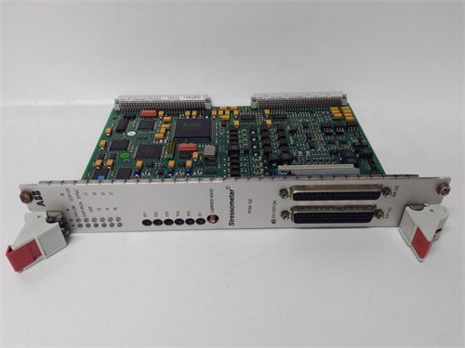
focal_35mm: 27
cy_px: 174
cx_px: 232
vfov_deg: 51.4
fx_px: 363
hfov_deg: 65.3
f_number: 2
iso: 182
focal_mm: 3.79
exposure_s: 1/33
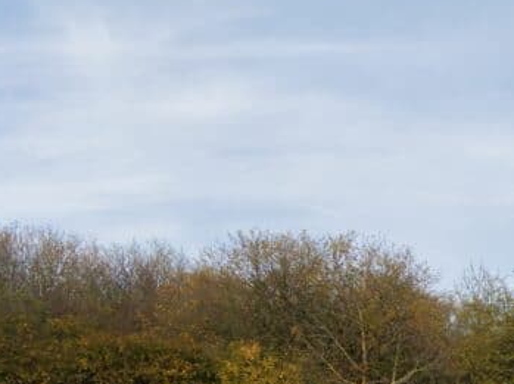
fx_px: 697
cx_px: 747
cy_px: 430
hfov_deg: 28.5
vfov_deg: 27.9
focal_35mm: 47
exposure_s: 1/1250
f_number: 2.2
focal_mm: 3.05
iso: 200
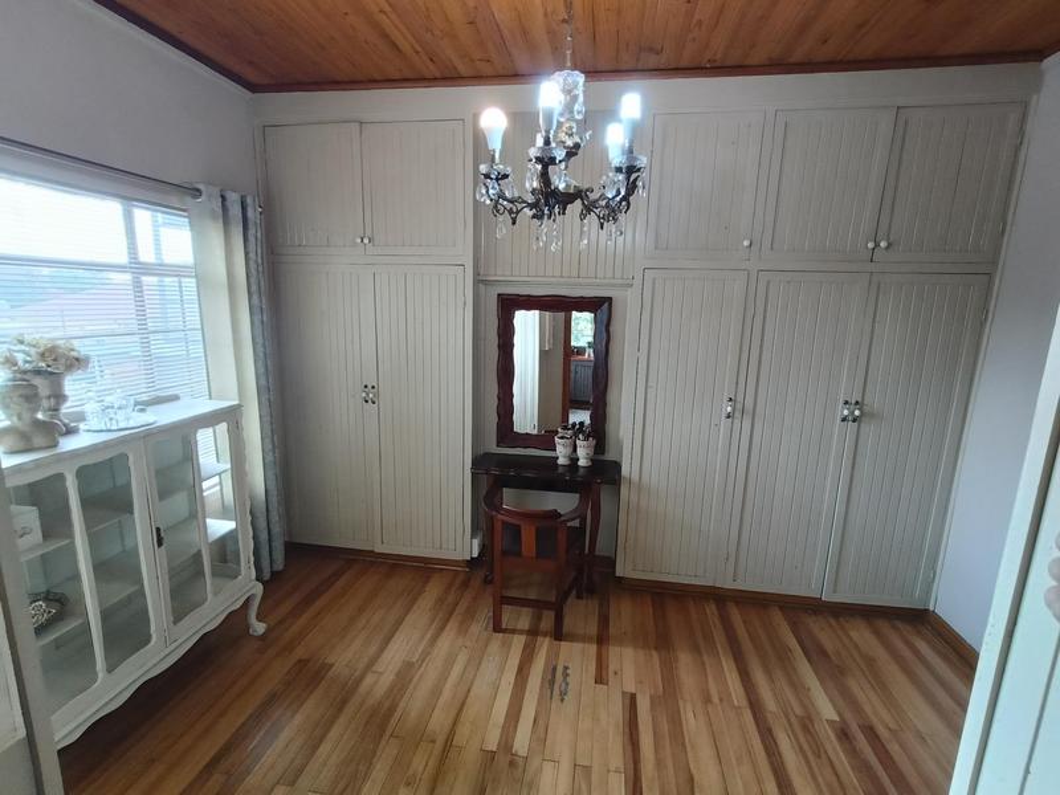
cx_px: 530
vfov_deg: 78.1
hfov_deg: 94.5
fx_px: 490
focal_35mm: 16
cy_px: 398
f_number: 2.2
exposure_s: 1/50
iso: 400
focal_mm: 1.68
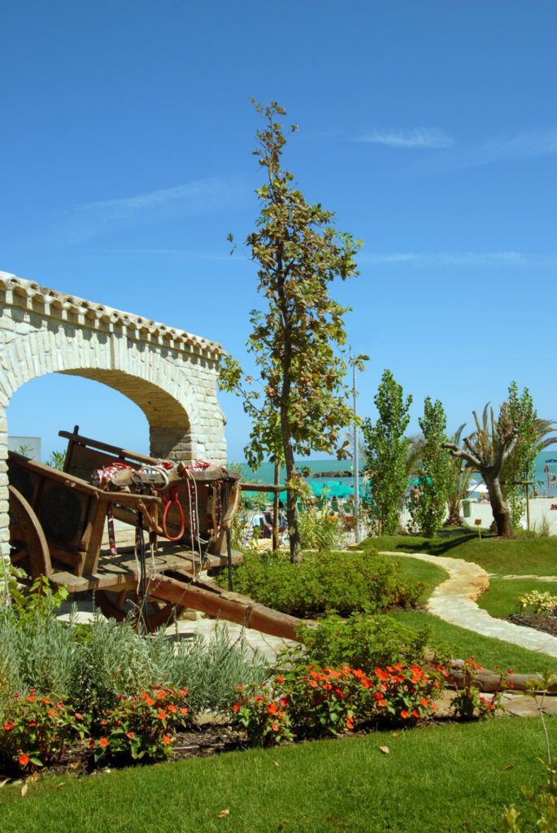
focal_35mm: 36
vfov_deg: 53.1
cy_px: 416
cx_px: 278
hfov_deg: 37.0
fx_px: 833
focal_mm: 24
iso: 125
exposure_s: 1/200
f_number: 11
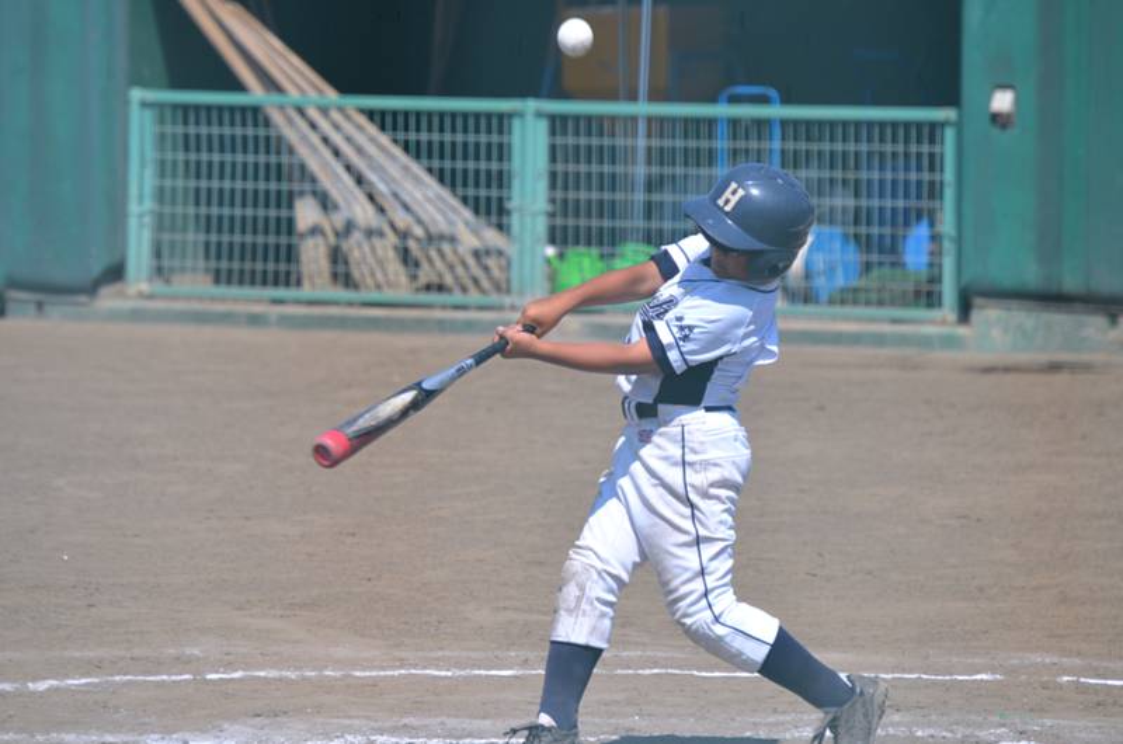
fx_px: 14009
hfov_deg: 4.6
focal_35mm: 450
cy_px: 372
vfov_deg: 3.0
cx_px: 562
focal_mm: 300
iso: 400
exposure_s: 1/1600
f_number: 6.3
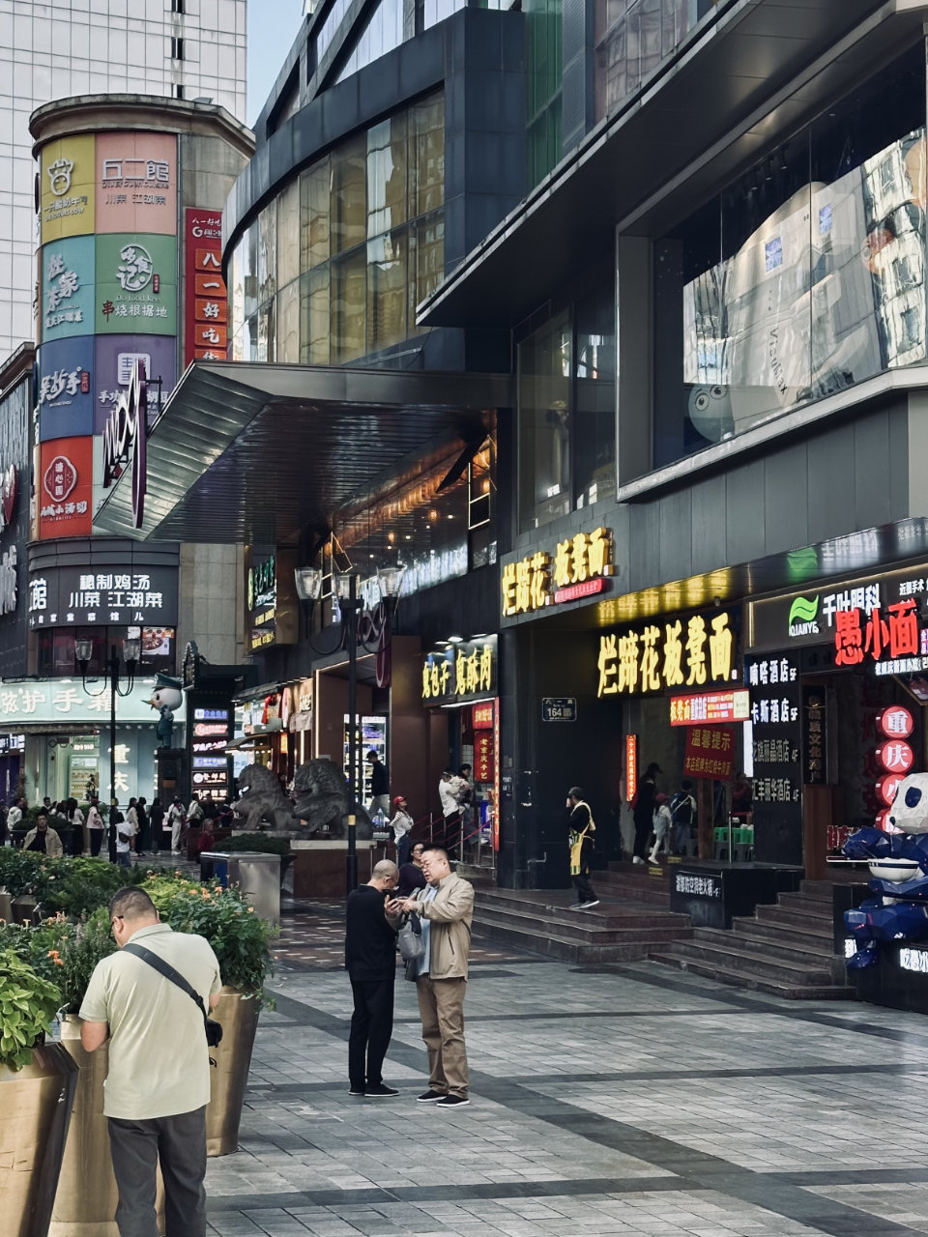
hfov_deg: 24.4
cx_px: 410
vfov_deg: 32.2
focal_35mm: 60
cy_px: 597
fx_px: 2145
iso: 100
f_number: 1.8
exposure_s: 1/487
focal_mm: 6.9
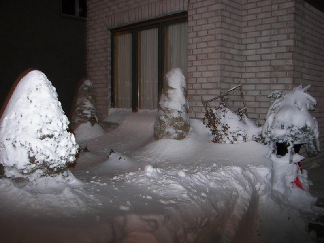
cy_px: 122
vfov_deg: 39.7
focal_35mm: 36
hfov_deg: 51.4
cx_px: 162
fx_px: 337
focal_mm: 6
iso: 125
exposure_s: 1/2
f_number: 2.8
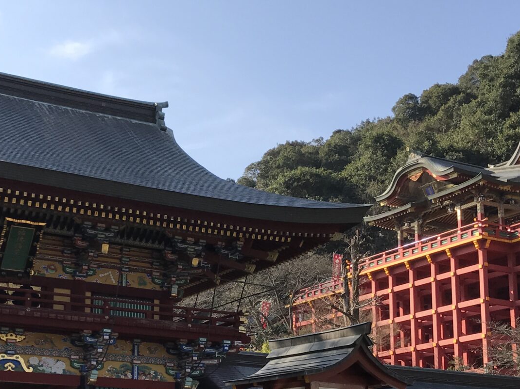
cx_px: 214
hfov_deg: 28.9
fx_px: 1006
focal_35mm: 67
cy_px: 303
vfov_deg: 21.7
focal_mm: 3.99
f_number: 1.8
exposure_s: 1/1429
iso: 20
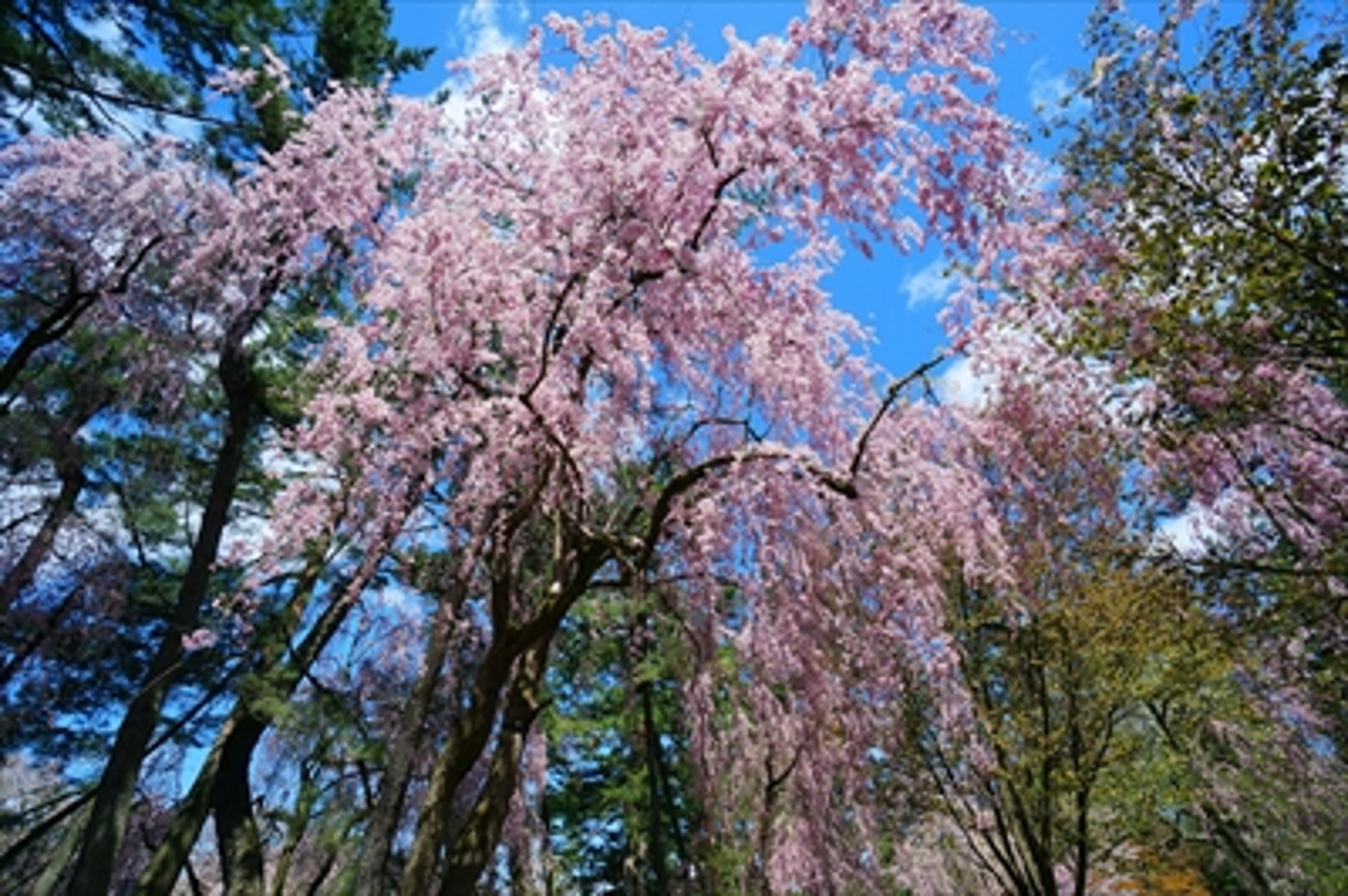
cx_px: 674
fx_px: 561
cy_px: 448
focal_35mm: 15
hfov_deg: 100.4
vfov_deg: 77.2
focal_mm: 10
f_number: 9
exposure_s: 1/160
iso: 100
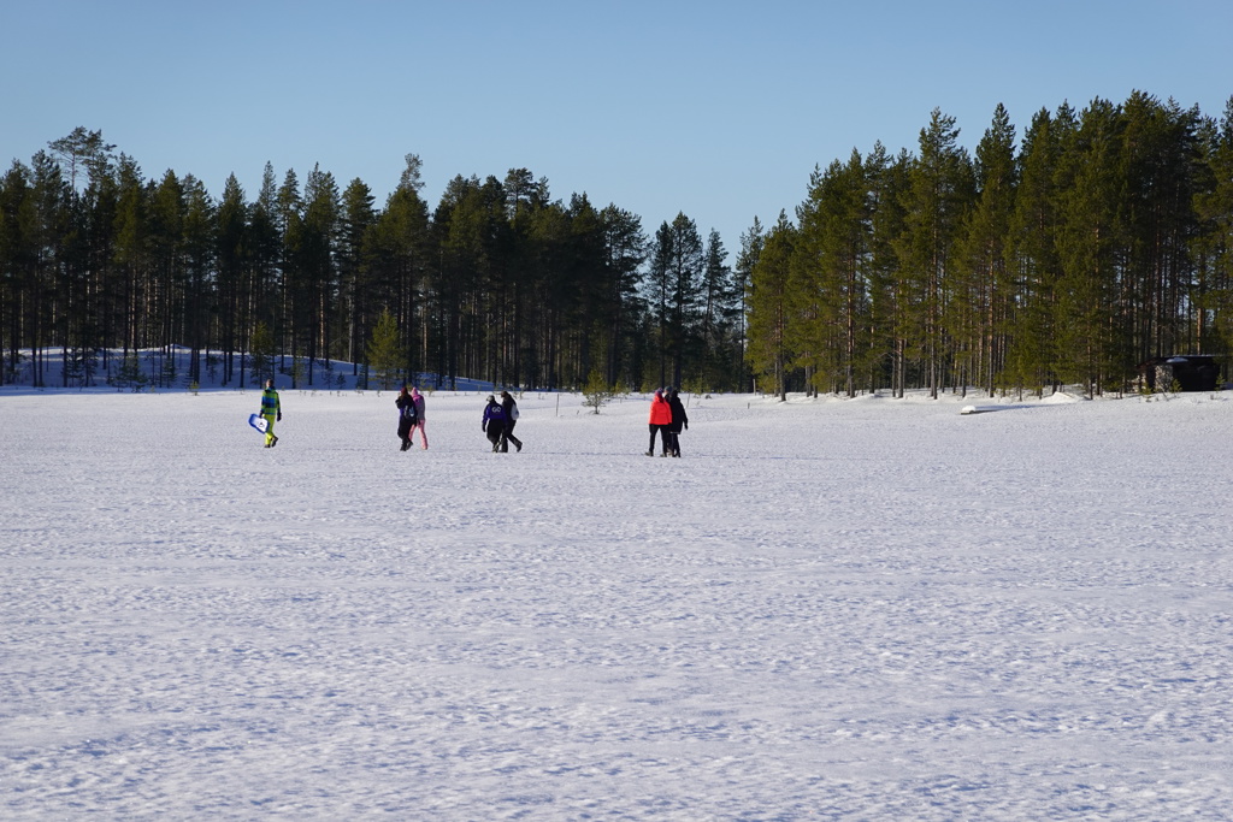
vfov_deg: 9.2
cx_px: 616
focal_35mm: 150
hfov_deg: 13.7
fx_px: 5138
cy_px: 411
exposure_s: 1/500
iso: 100
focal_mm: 54.62
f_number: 5.6
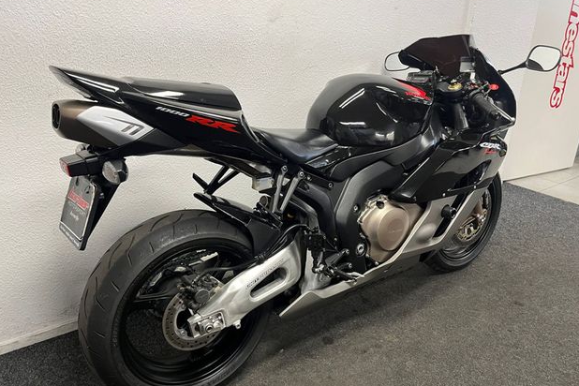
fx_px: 450
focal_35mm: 28
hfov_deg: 65.5
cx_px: 282
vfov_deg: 46.3
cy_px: 211
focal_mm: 5.1
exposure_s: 1/50
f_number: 1.6
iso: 125
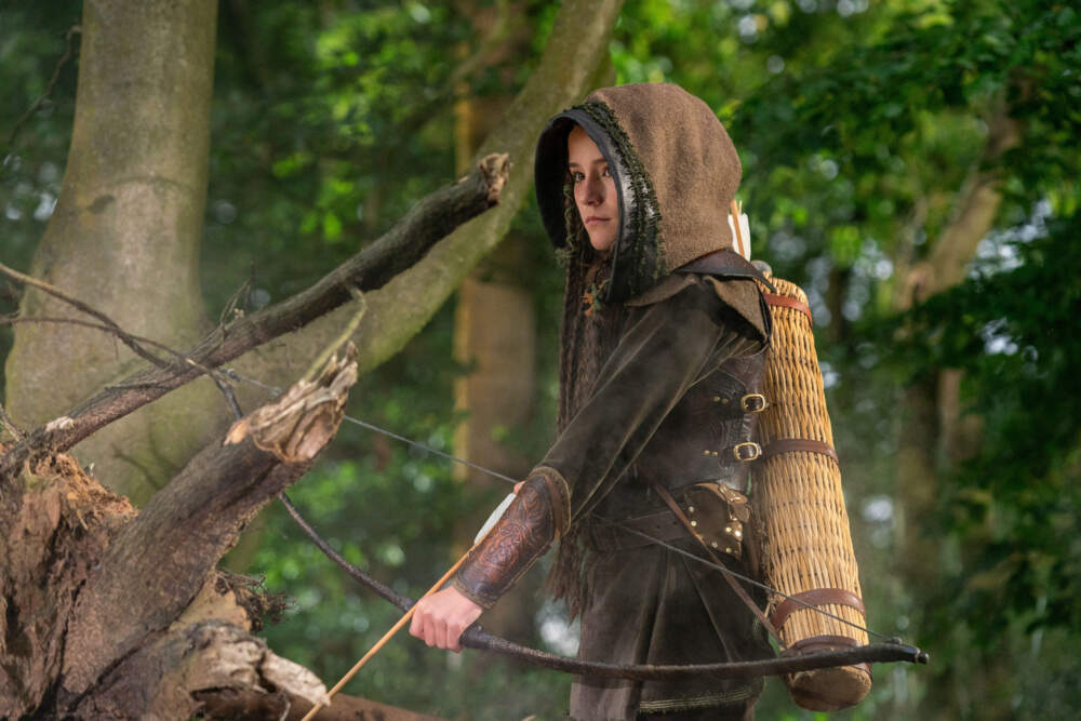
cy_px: 360
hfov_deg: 20.8
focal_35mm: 98
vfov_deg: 14.0
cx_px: 540
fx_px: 2943
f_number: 3.5
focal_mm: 98
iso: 2500
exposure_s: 1/400
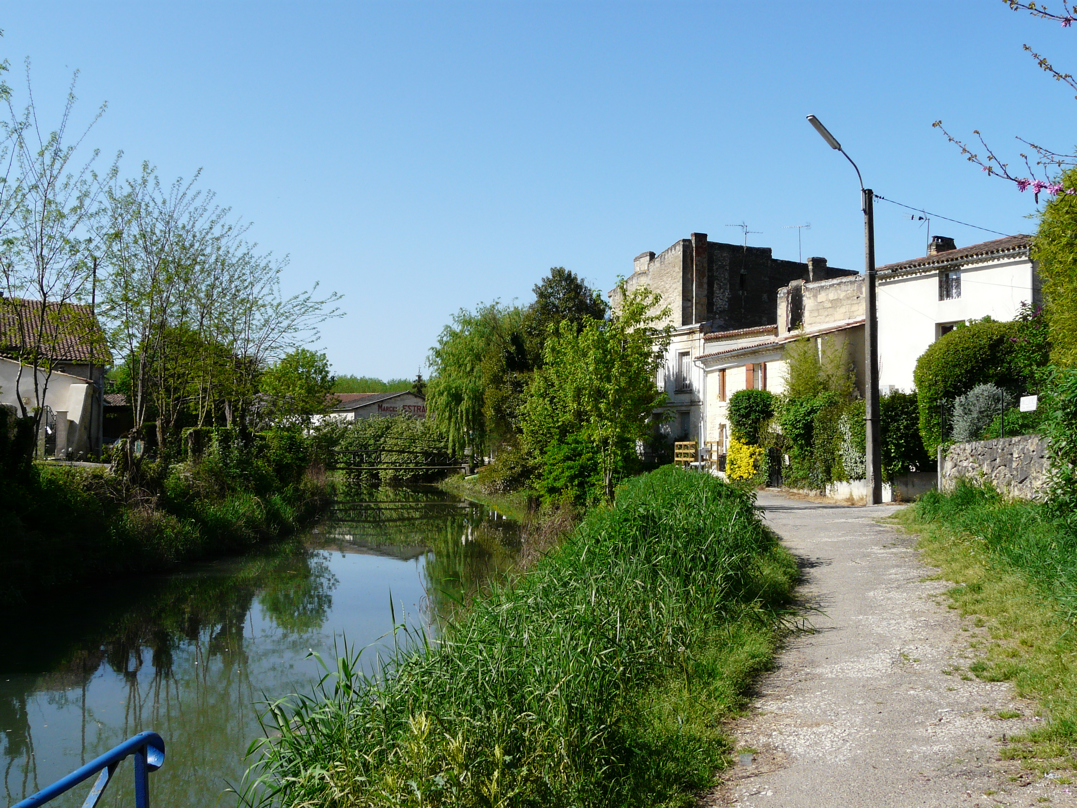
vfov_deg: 39.7
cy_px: 404
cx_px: 538
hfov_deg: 51.4
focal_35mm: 36
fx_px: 1120
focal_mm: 5.9
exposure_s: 1/400
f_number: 5.6
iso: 100
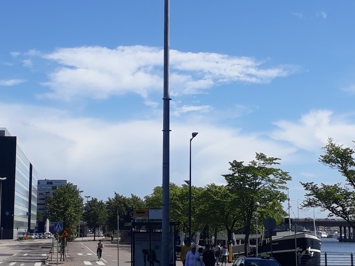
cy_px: 135
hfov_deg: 25.6
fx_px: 779
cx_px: 159
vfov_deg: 19.4
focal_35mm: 76
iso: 40
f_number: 1.9
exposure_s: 1/2075
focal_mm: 3.6
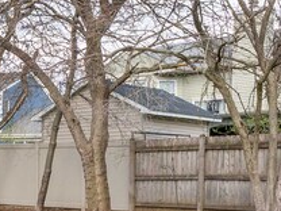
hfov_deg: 21.5
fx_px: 731
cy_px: 161
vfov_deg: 16.3
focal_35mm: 90
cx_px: 61
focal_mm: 12
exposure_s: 1/50
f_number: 10
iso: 160
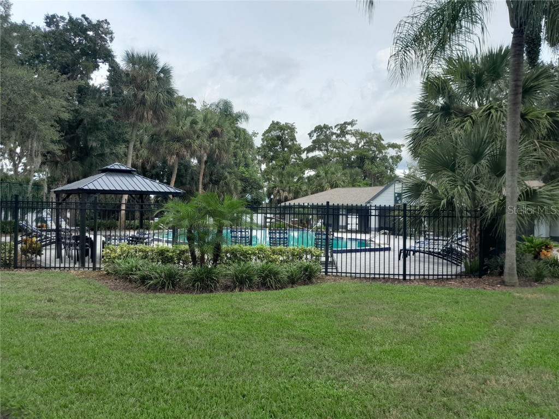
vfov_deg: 51.4
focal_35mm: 27
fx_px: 436
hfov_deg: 65.3
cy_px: 210
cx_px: 280
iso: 40
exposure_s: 1/402
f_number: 1.8
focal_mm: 4
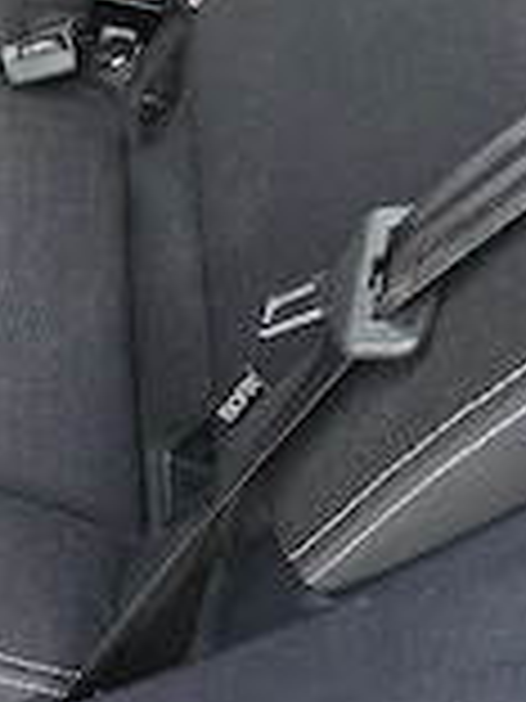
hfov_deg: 22.5
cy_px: -18
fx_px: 1195
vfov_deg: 30.2
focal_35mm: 59
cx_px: -130
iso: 640
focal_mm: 5.4
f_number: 1.8
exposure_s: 1/25.1
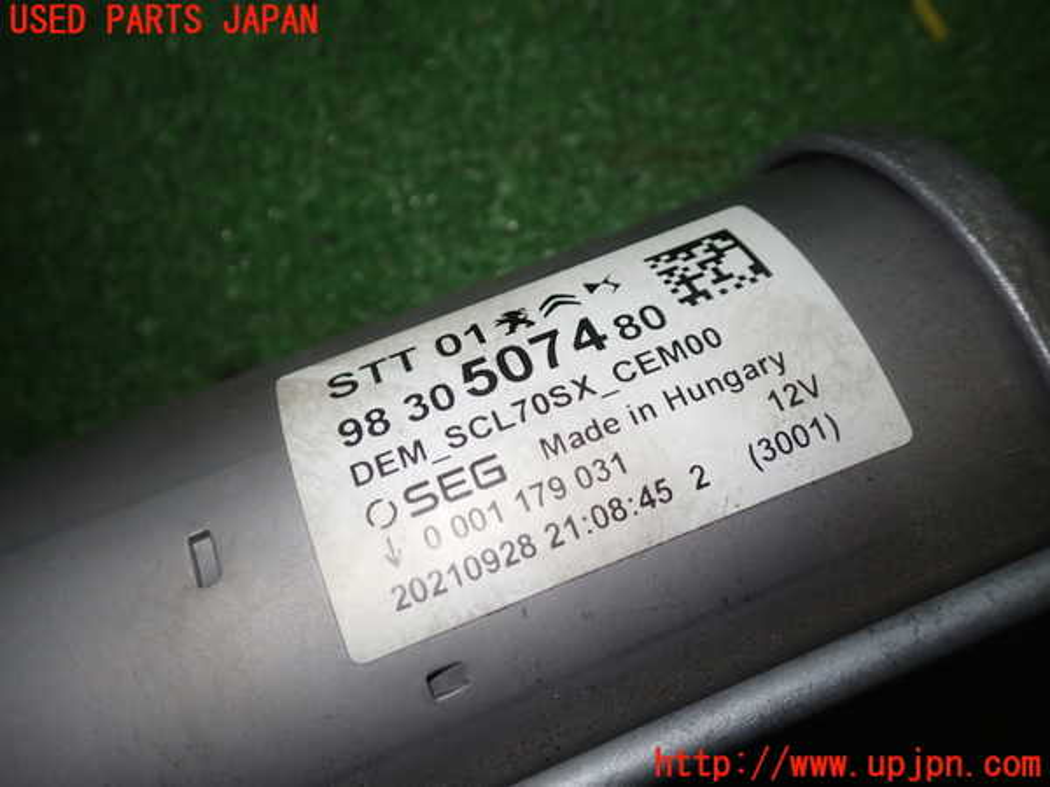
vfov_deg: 46.8
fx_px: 910
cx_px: 525
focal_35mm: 30
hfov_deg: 60.0
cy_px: 394
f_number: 2.3
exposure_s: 1/60
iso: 125
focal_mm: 5.4
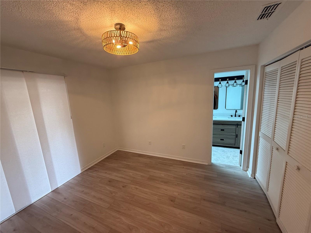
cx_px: 156
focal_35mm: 14
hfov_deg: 102.1
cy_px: 116
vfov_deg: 85.7
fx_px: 126
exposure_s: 1/120
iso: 250
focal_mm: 2.22
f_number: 2.2
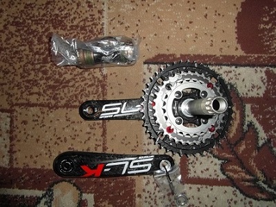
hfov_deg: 71.6
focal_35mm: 24
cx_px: 138
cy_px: 104
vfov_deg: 56.8
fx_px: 191
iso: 100
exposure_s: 1/30
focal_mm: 4
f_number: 7.3
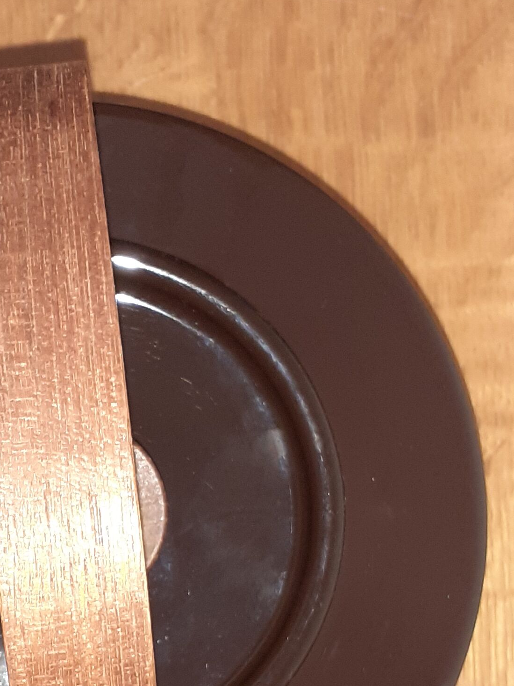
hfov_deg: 19.2
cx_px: 118
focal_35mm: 76
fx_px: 1505
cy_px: 571
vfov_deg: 25.1
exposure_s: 1/25
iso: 400
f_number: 1.9
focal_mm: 3.6
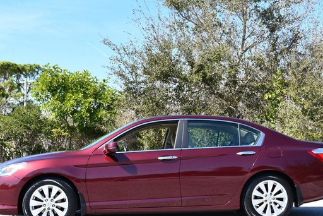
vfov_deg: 24.6
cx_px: 158
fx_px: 494
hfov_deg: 36.2
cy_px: 113
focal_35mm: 55
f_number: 8
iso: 200
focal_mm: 22
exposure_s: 1/250
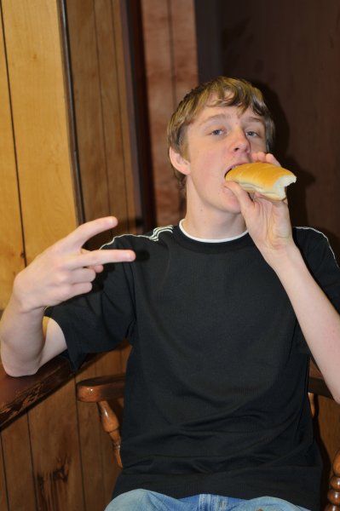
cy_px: 256
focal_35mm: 82
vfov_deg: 24.6
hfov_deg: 16.5
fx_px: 1171
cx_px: 170
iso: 200
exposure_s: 1/60
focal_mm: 55
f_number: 3.5
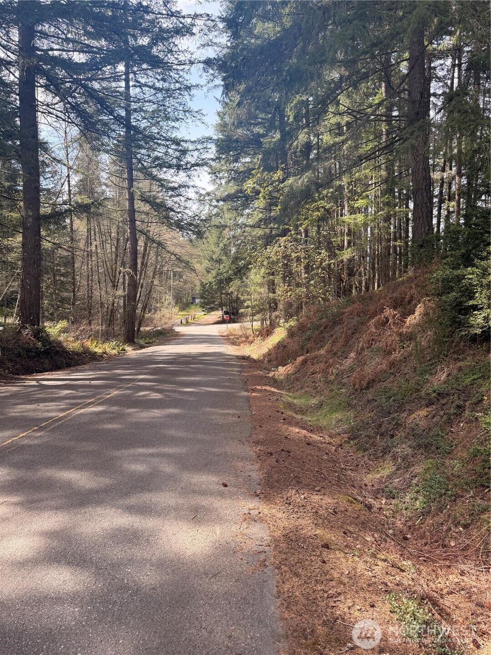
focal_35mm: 24
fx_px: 454
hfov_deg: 56.8
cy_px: 328
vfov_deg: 71.6
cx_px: 246
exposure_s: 1/772
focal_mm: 6.76
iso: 100
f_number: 1.78
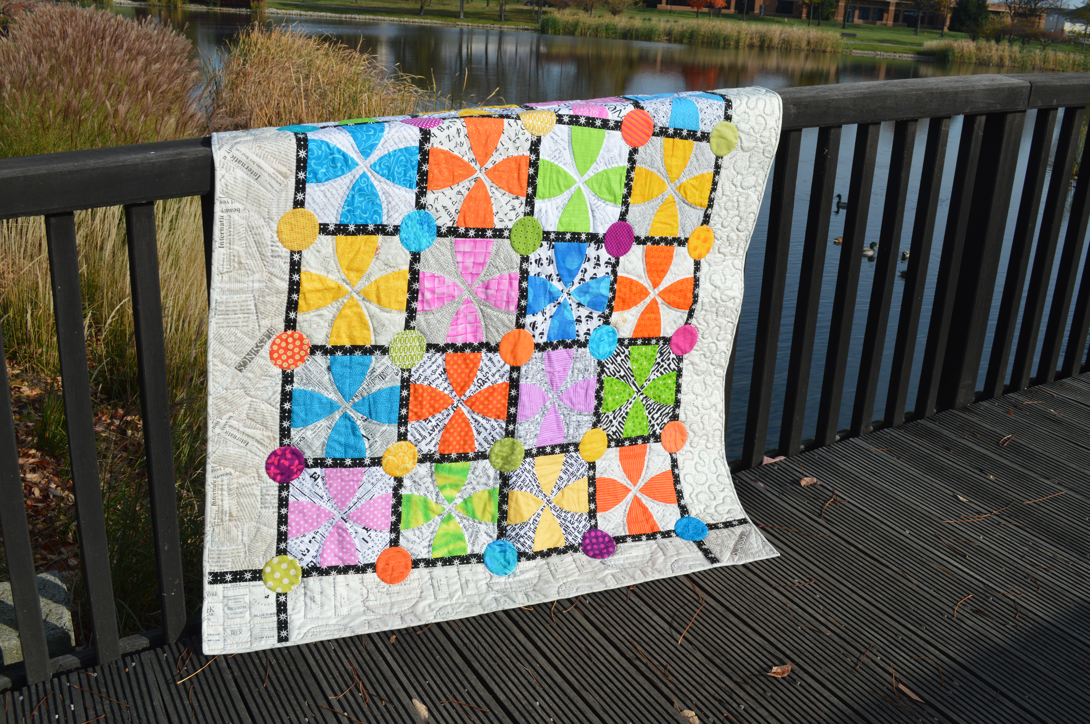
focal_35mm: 33
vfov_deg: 39.9
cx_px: 545
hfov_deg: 57.3
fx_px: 998
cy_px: 362
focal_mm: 22
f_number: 9
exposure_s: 1/320
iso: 100
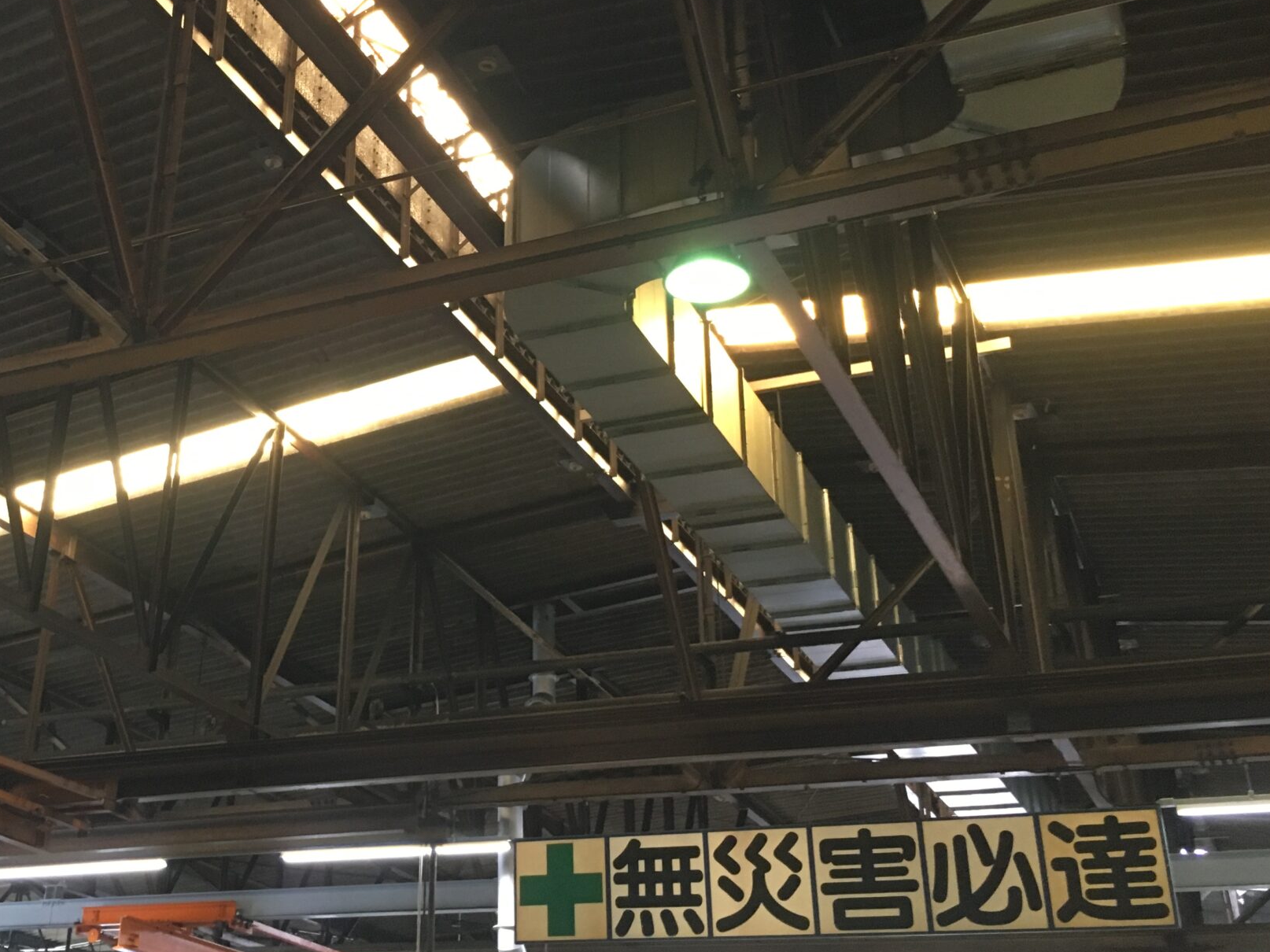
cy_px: 328
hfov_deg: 40.3
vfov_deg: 31.3
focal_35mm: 46
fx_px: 1687
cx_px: 349
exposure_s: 1/30
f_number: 2.2
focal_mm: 4.15
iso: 125
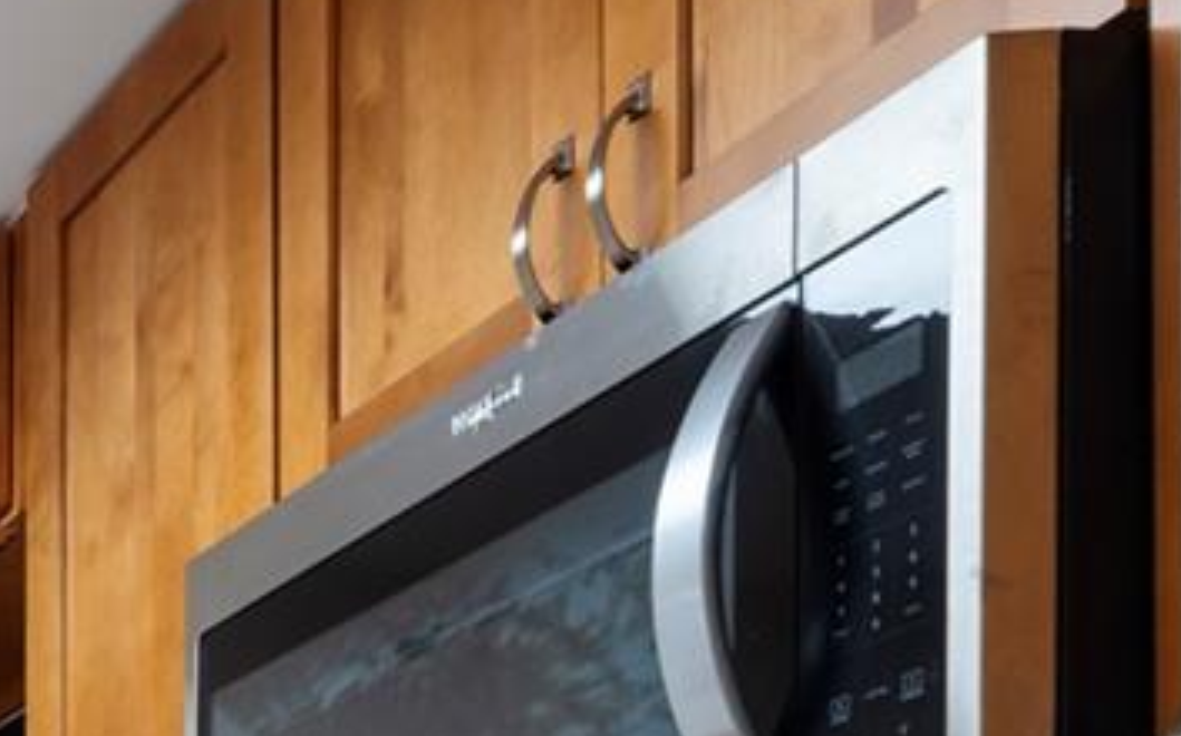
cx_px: -1047
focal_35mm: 74
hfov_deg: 19.4
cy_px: 1362
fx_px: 2380
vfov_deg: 15.0
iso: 100
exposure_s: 1/25
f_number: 11
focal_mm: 16
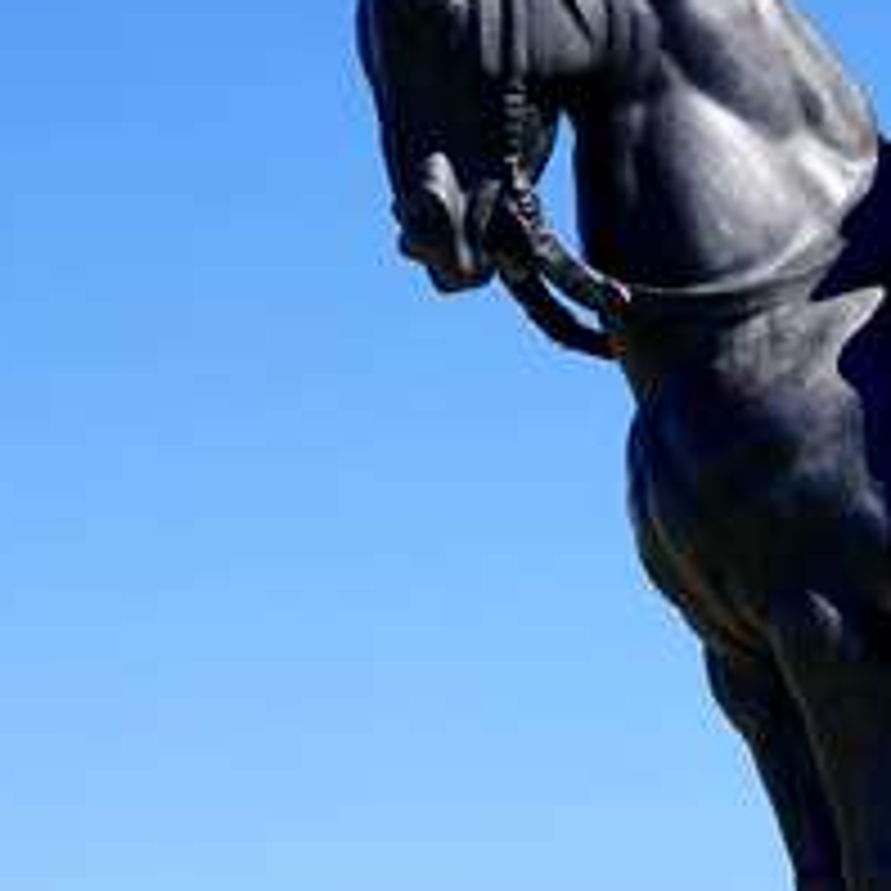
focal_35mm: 189
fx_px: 5504
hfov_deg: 9.1
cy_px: 734
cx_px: 1107
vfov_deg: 9.2
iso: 100
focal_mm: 55
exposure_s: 1/160
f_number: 10
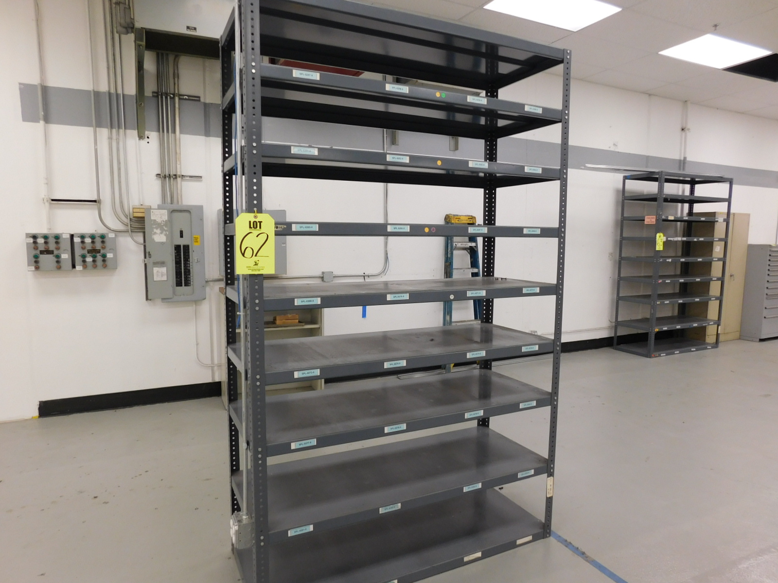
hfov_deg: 73.9
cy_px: 292
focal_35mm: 23
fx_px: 517
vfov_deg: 58.9
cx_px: 389
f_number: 3
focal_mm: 4
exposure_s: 1/30
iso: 140
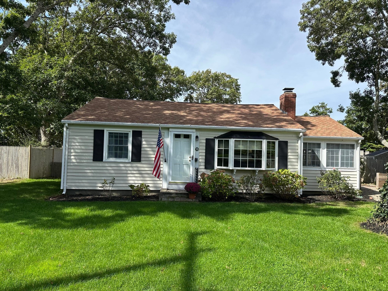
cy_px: 146
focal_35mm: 24
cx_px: 194
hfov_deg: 71.6
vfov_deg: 56.8
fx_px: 269
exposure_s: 1/2809
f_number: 1.78
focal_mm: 6.86
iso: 80
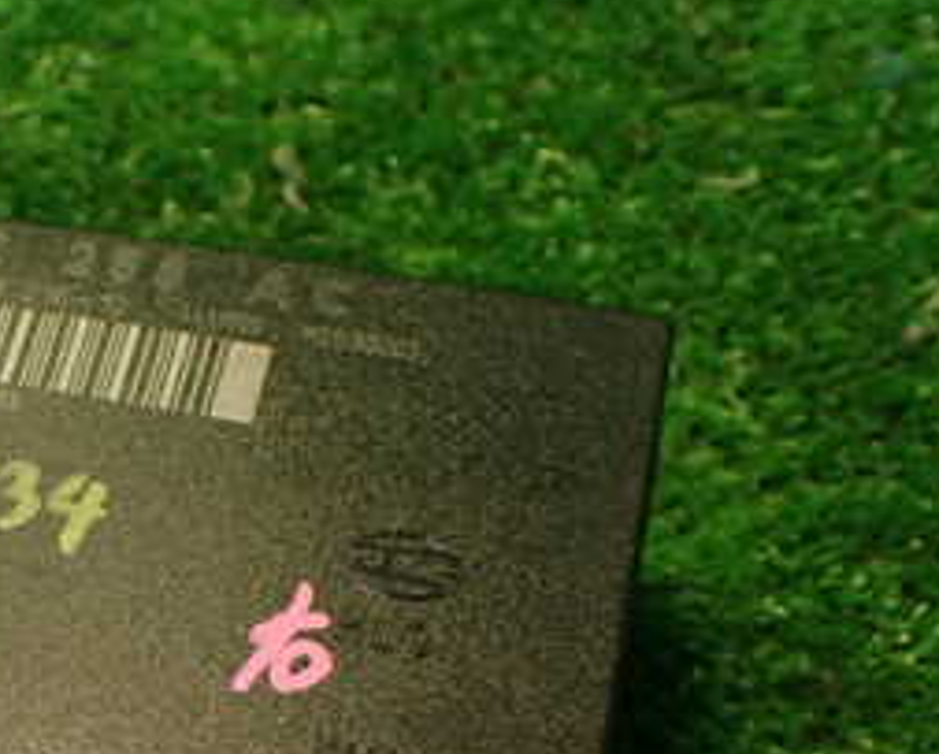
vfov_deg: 20.0
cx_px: -122
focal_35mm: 74
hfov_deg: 23.9
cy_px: 776
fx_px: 2059
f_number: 2.4
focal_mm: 5.79
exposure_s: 1/30
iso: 250
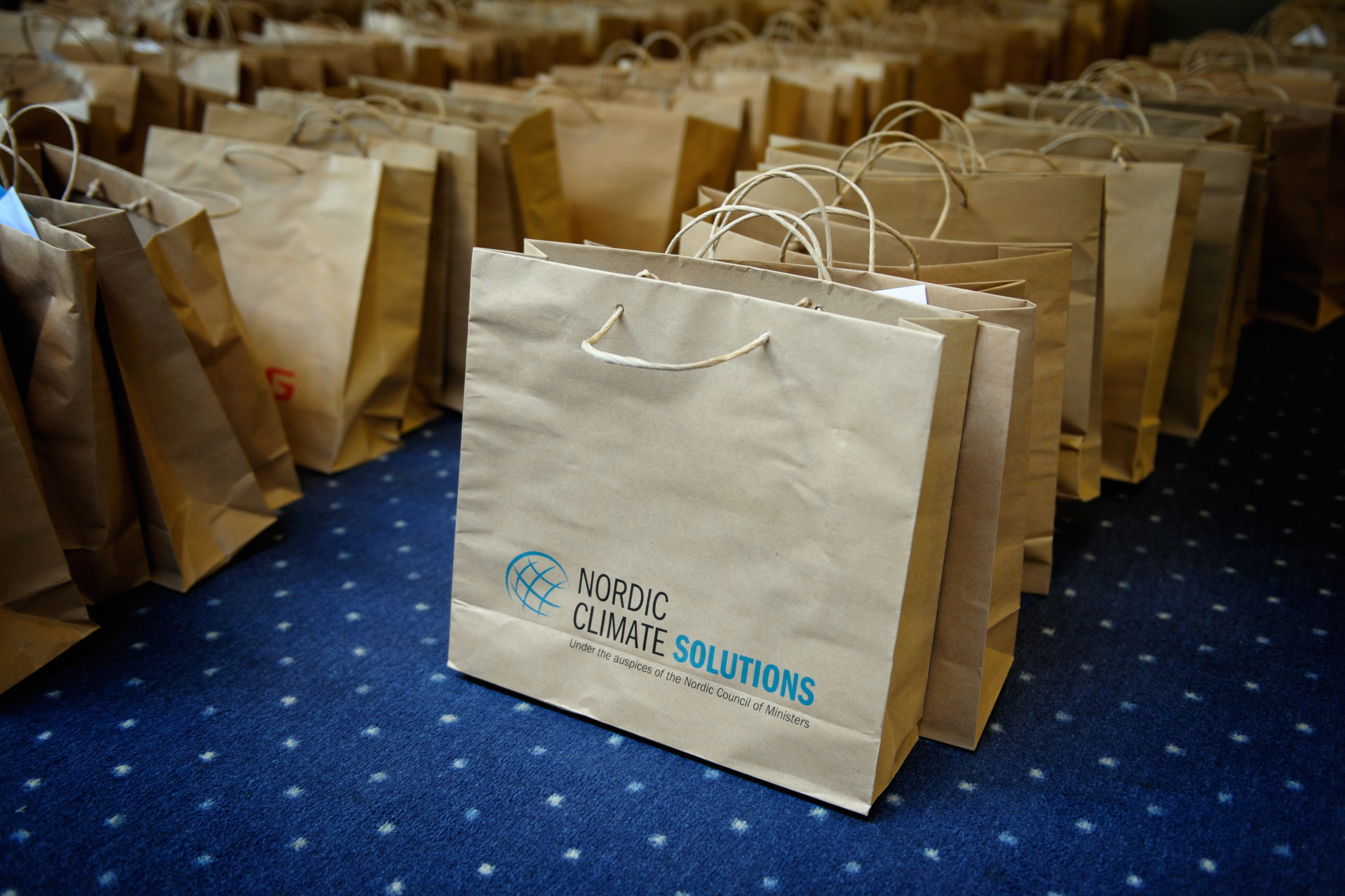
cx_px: 689
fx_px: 1345
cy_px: 437
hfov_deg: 53.1
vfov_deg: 36.9
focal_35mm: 36
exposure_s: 1/100
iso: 1000
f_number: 2.8
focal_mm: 35
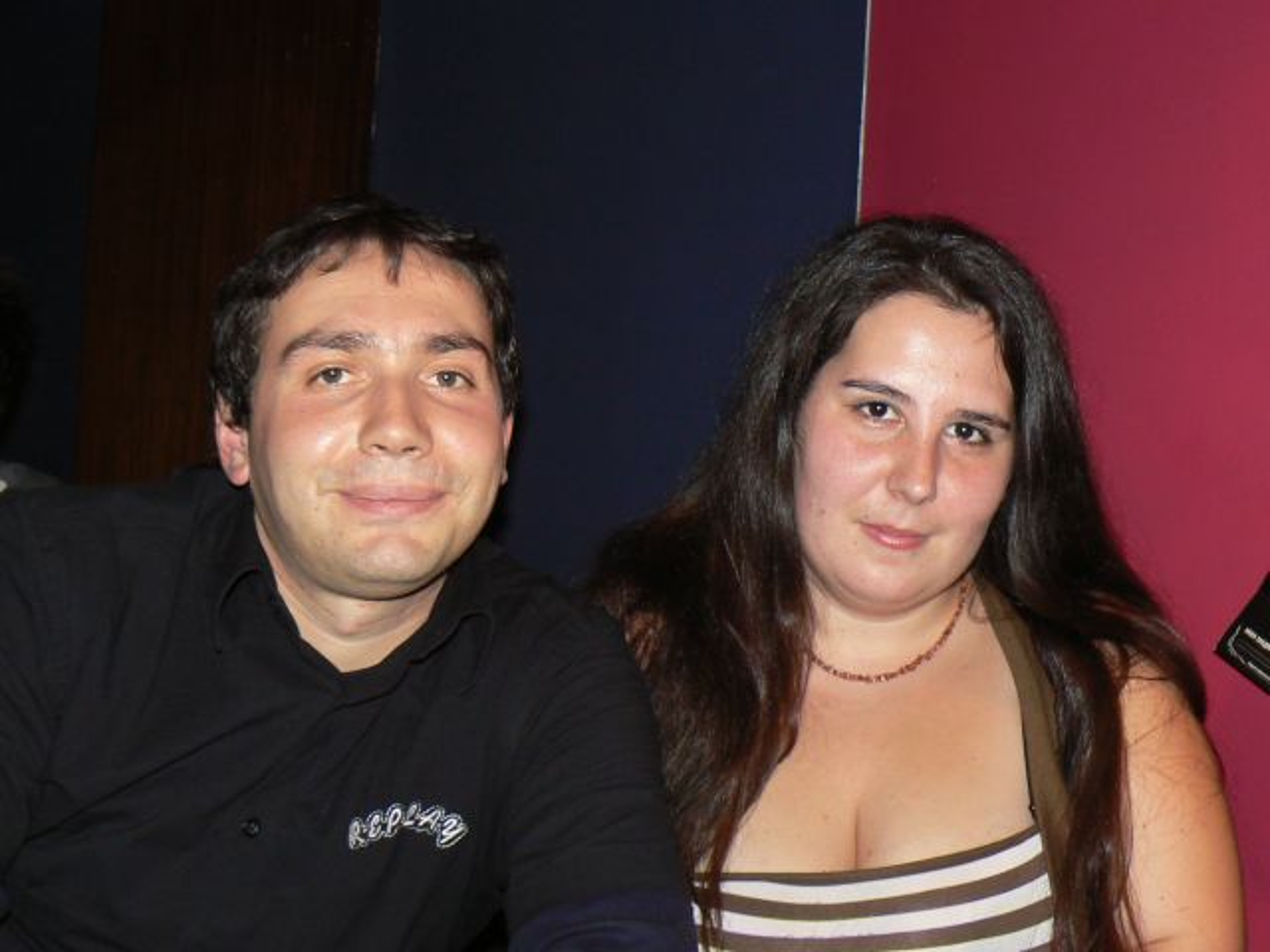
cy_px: 476
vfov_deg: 33.6
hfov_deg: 43.9
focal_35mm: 43
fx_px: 1578
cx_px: 635
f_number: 2.8
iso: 100
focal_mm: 6
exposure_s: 1/30
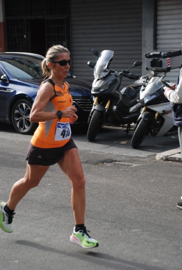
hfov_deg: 13.9
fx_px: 747
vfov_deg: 20.6
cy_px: 135
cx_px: 91
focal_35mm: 99
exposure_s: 1/800
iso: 1000
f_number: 5.3
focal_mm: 66
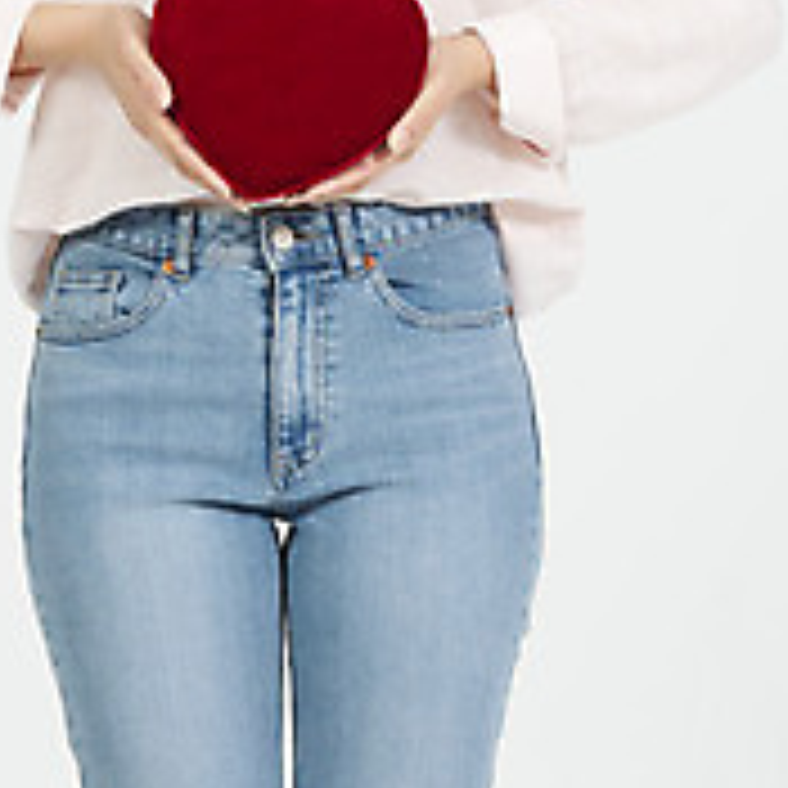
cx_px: 286
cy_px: -54
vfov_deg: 5.8
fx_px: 7752
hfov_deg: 5.8
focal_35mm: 301
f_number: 13
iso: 100
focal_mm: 155
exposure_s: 1/125
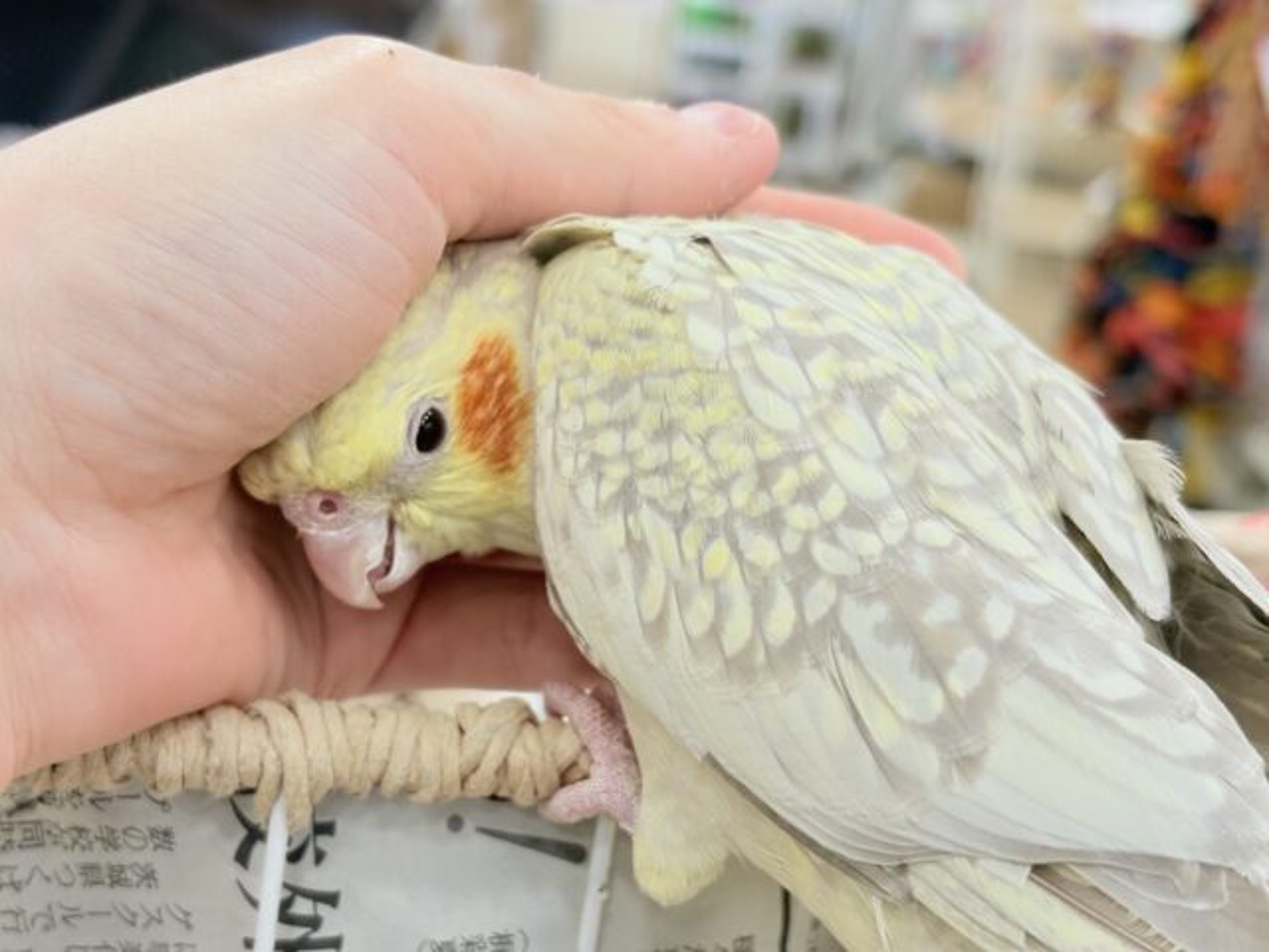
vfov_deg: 28.0
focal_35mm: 52
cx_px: 634
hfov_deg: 36.8
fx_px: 1906
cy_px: 476
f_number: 1.6
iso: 100
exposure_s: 1/100
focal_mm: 5.96
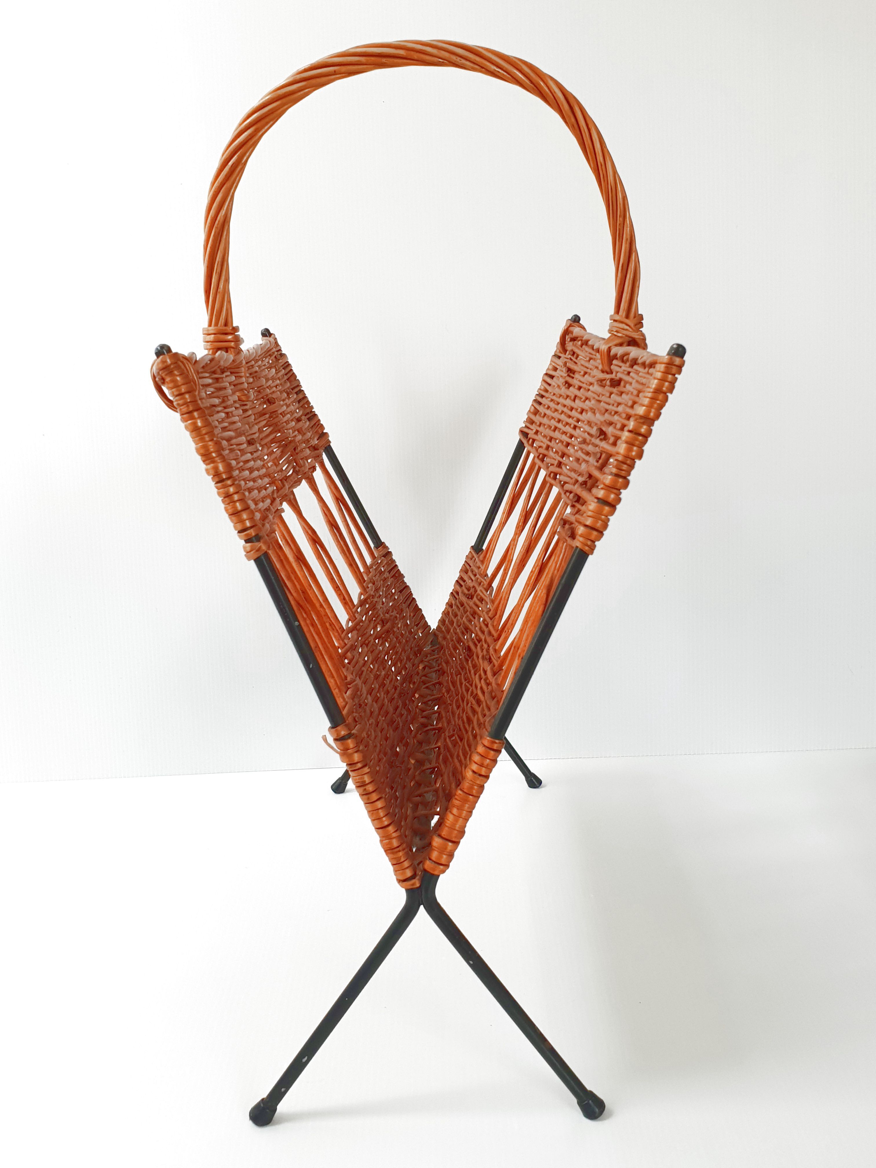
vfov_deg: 67.3
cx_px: 438
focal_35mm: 26
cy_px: 584
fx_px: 877
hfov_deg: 53.1
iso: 80
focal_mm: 4.3
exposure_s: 1/100
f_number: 2.4
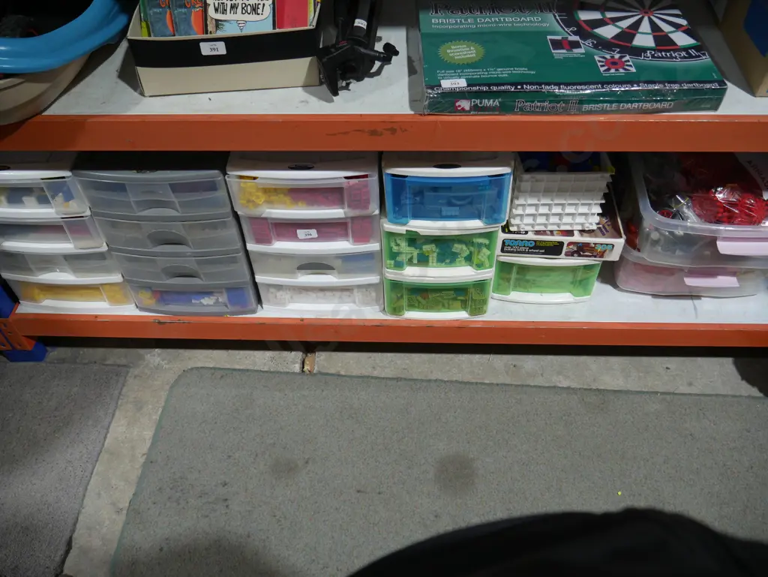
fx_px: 622
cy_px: 288
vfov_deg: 49.8
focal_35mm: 28
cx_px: 384
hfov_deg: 63.4
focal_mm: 14
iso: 250
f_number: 3.5
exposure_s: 1/60
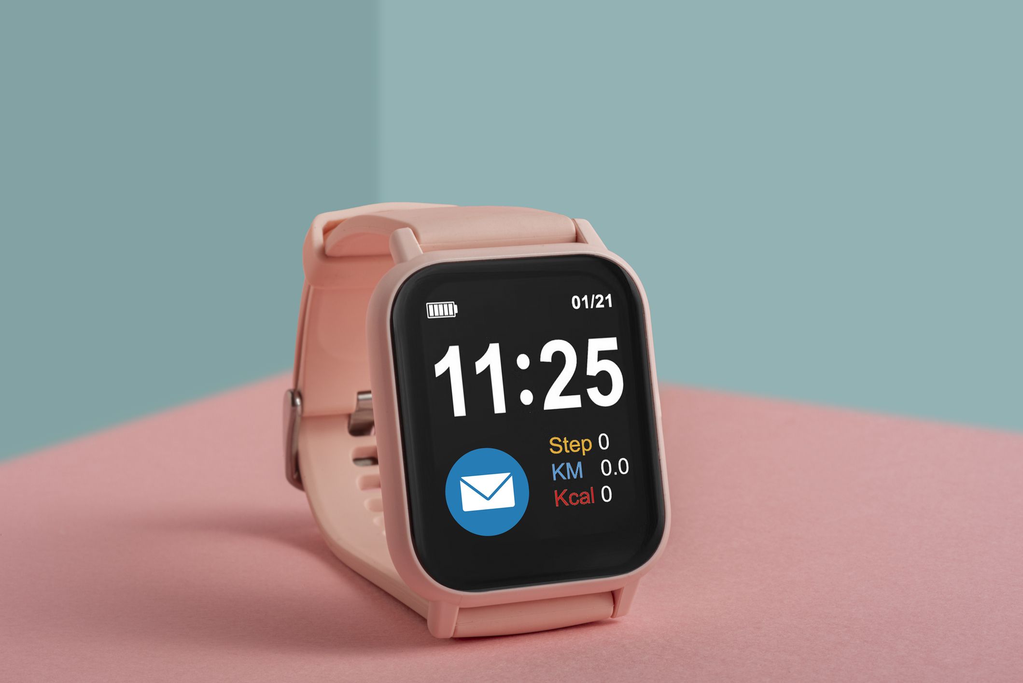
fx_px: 1705
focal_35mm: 60
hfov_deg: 33.4
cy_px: 342
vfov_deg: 22.6
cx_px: 512
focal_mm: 60
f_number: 32
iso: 50
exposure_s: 1/160
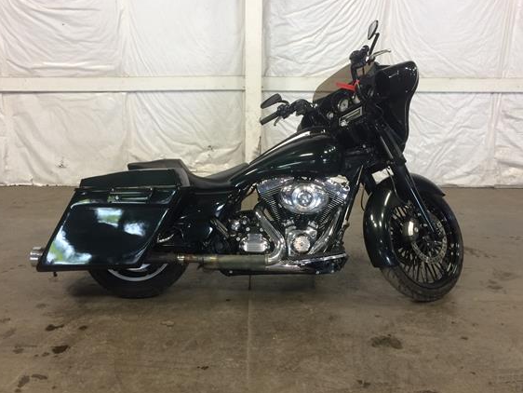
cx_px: 256
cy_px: 175
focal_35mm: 33
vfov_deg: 42.9
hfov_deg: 55.3
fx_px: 499
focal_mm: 4.15
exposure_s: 1/30
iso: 64
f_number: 2.2
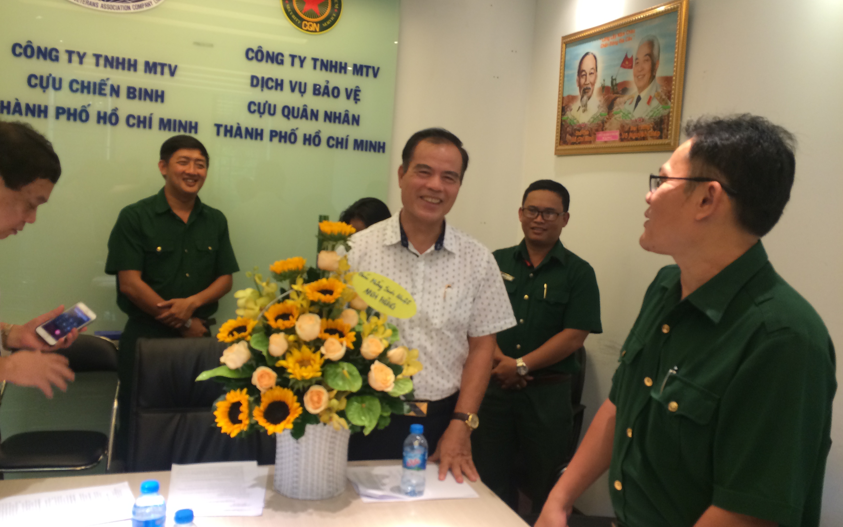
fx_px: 712
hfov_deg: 61.2
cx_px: 419
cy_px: 255
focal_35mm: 31
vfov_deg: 40.6
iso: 125
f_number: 2.2
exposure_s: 1/33
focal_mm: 4.15
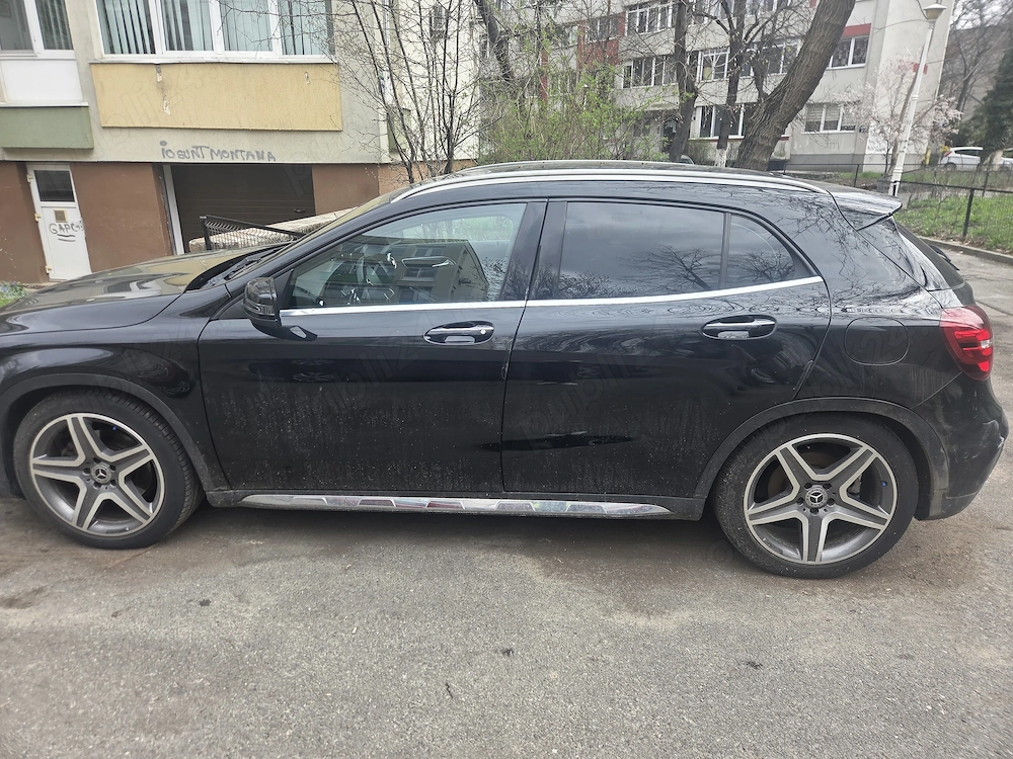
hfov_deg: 73.9
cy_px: 380
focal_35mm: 23
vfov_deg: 58.9
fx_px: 673
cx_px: 506
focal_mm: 5.4
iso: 80
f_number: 1.8
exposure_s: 1/1151
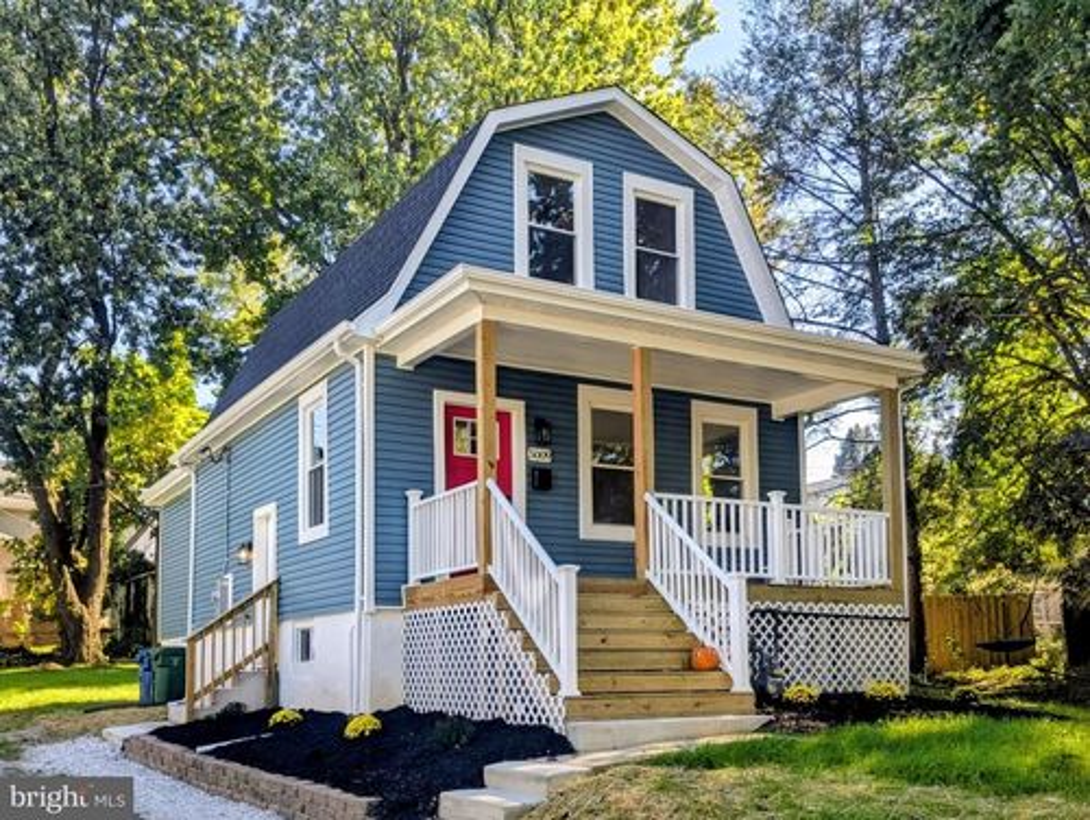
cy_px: 410
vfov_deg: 56.9
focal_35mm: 24
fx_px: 756
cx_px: 545
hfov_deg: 71.5
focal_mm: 6.81
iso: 42
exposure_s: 1/435
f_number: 1.85
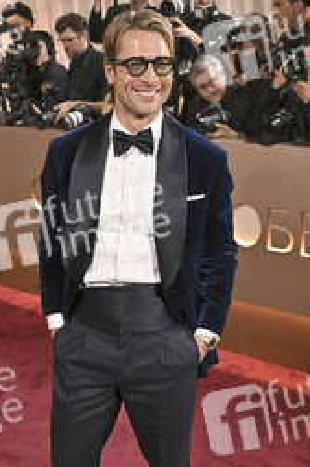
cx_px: 129
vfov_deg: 33.1
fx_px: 777
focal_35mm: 60
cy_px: 319
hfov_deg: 22.5
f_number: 5.6
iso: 2500
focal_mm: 38
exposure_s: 1/320
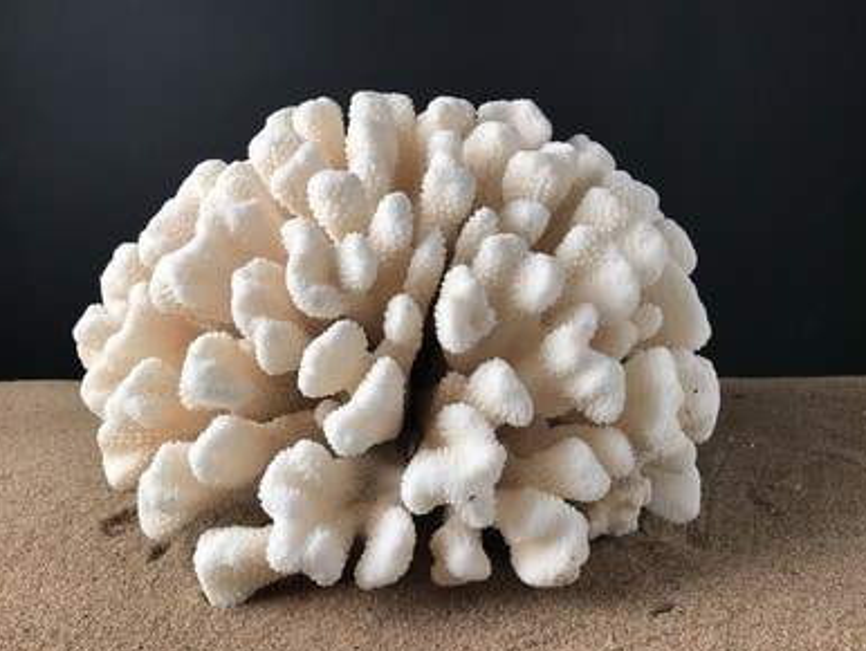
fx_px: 726
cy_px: 334
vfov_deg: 48.3
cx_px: 431
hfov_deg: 61.6
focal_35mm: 29
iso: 20
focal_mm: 3.99
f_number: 1.8
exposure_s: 1/106
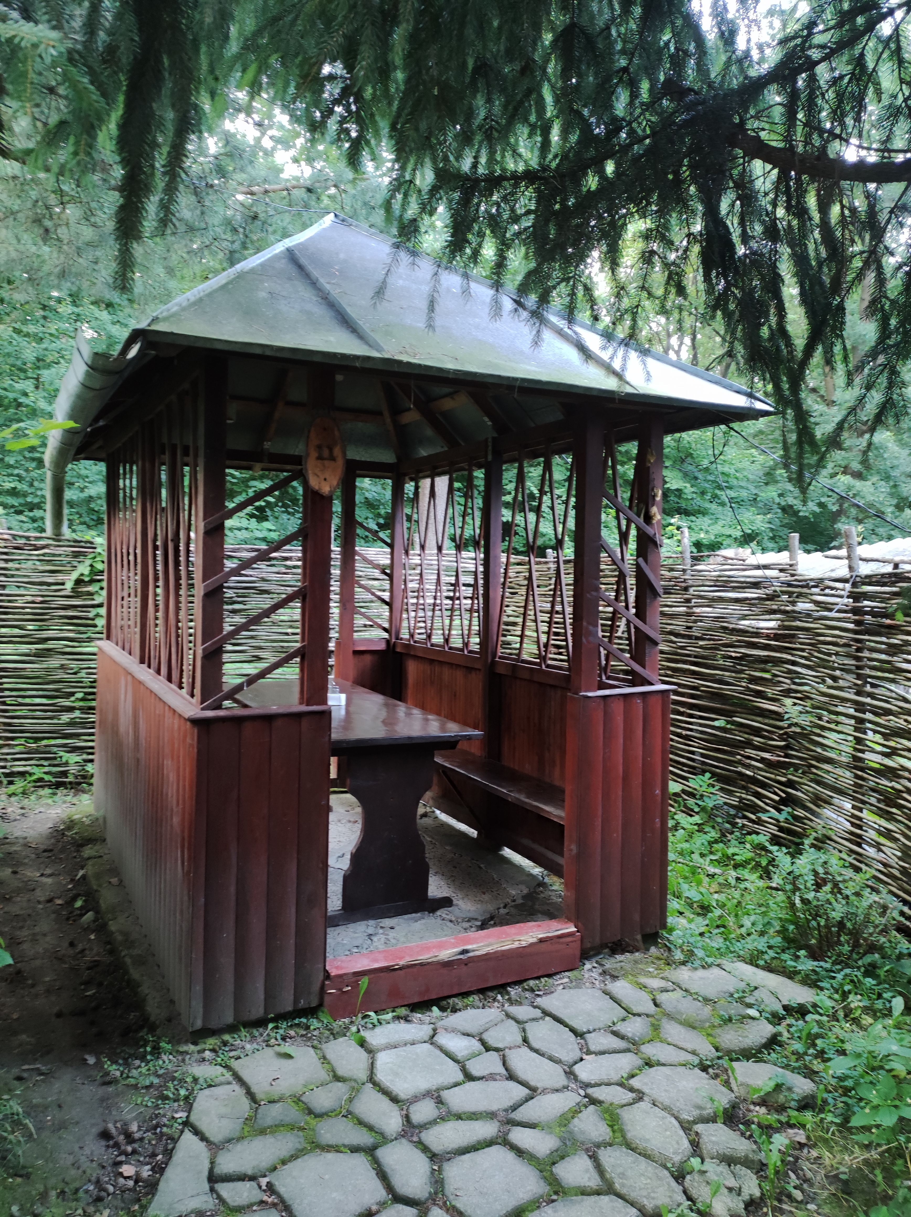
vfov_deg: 91.1
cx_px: 456
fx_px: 597
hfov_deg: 74.6
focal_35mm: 17
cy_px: 608
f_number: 1.79
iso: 675
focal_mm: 4.74
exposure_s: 1/33
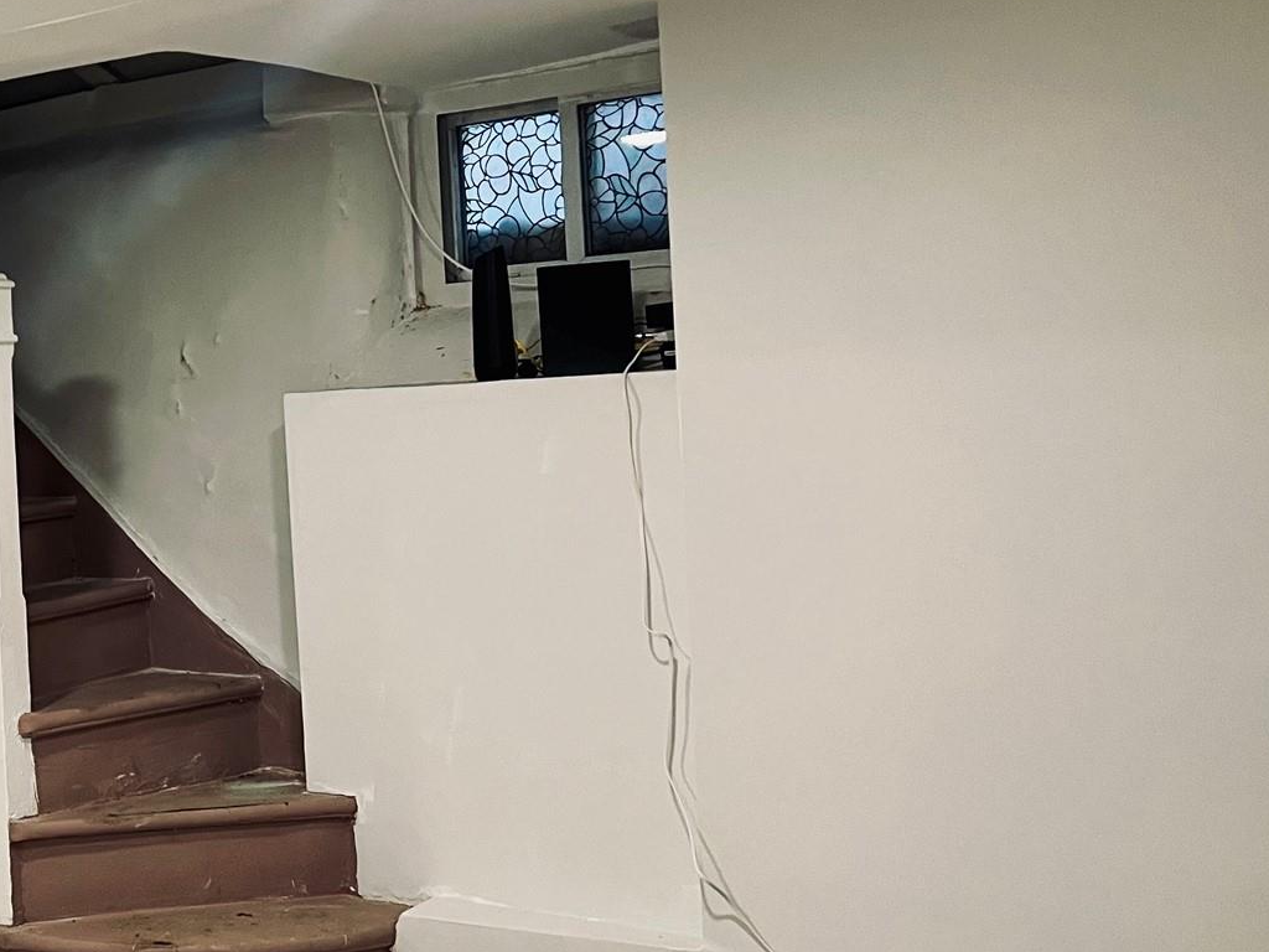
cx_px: 12
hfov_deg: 33.8
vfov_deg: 28.0
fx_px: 1906
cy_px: 399
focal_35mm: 52
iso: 250
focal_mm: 5.7
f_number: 1.5
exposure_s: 1/60
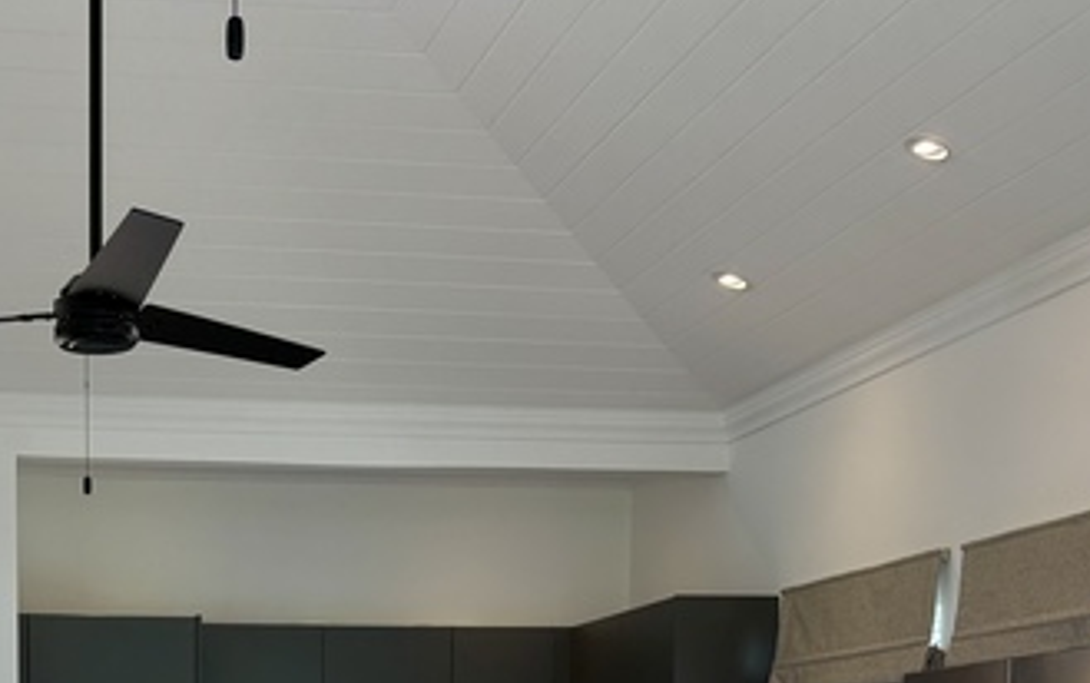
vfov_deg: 17.8
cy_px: 952
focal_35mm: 67
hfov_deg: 29.8
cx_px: 186
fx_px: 1991
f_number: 1.6
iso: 64
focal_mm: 5.96
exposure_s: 1/320
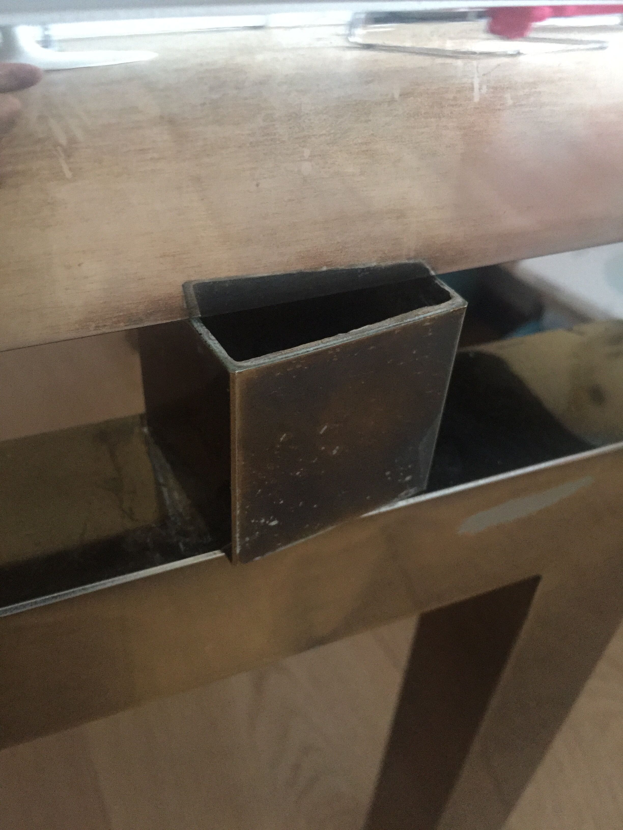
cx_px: 312
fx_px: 696
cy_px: 415
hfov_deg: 48.2
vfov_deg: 61.7
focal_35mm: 29
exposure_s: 1/17
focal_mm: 4.15
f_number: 2.2
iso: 500
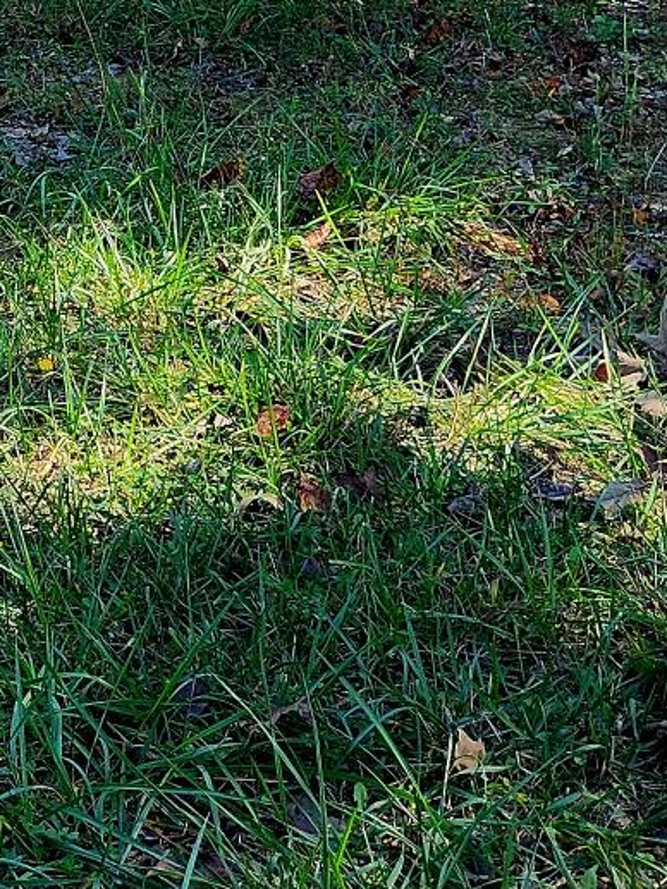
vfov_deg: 18.4
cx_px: -151
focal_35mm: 89
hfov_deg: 15.9
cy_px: -597
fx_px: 2286
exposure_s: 1/385
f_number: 1.8
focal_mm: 5.4
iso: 20
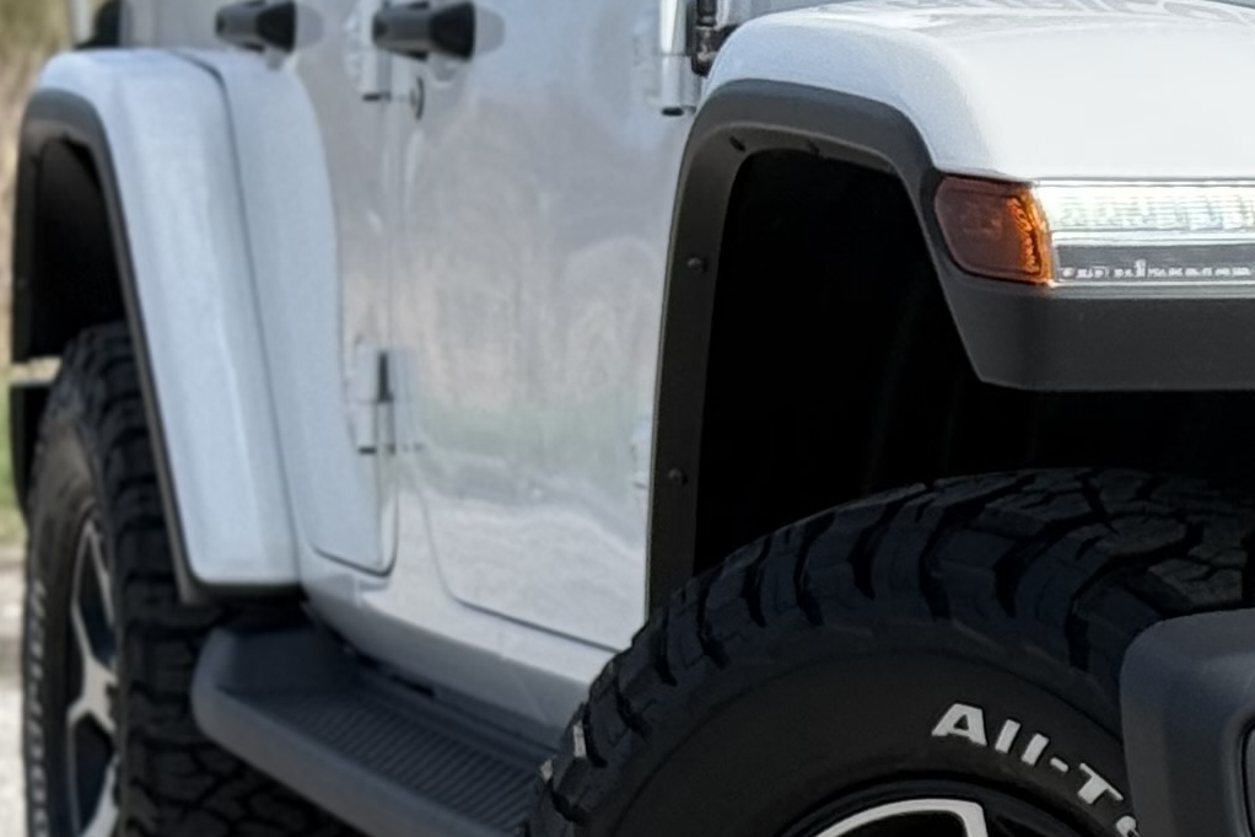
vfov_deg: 7.0
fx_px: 6866
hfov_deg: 10.1
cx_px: 1870
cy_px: 232
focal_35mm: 197
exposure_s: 1/6024
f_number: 1.78
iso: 64
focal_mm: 6.76
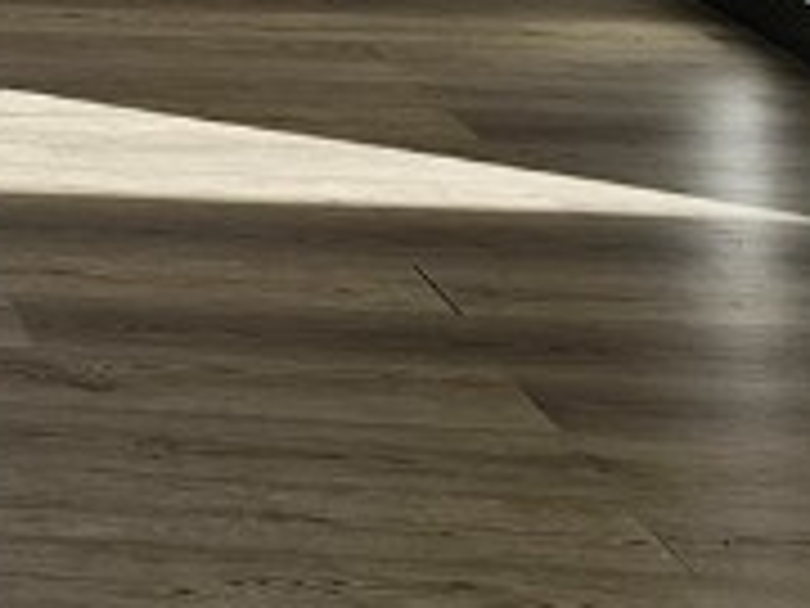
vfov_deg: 10.8
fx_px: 3065
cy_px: -401
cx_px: -1071
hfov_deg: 12.3
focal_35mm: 131
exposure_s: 1/180
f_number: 1.7
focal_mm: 6.3
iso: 25
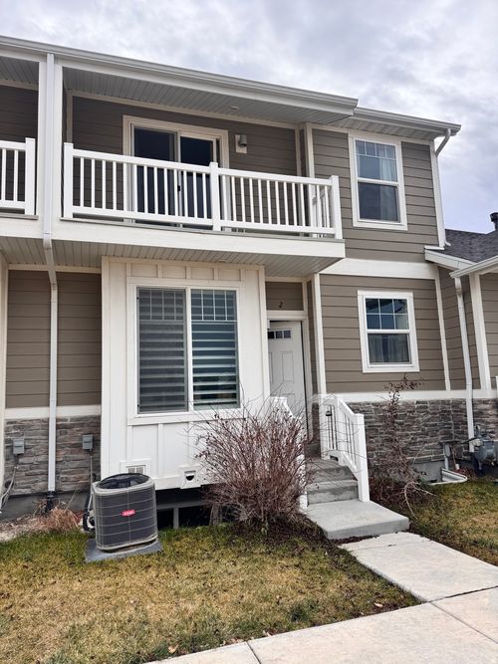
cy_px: 332
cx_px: 249
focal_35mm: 24
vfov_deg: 71.6
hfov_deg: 56.8
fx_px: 461
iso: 80
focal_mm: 6.76
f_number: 1.78
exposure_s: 1/1172
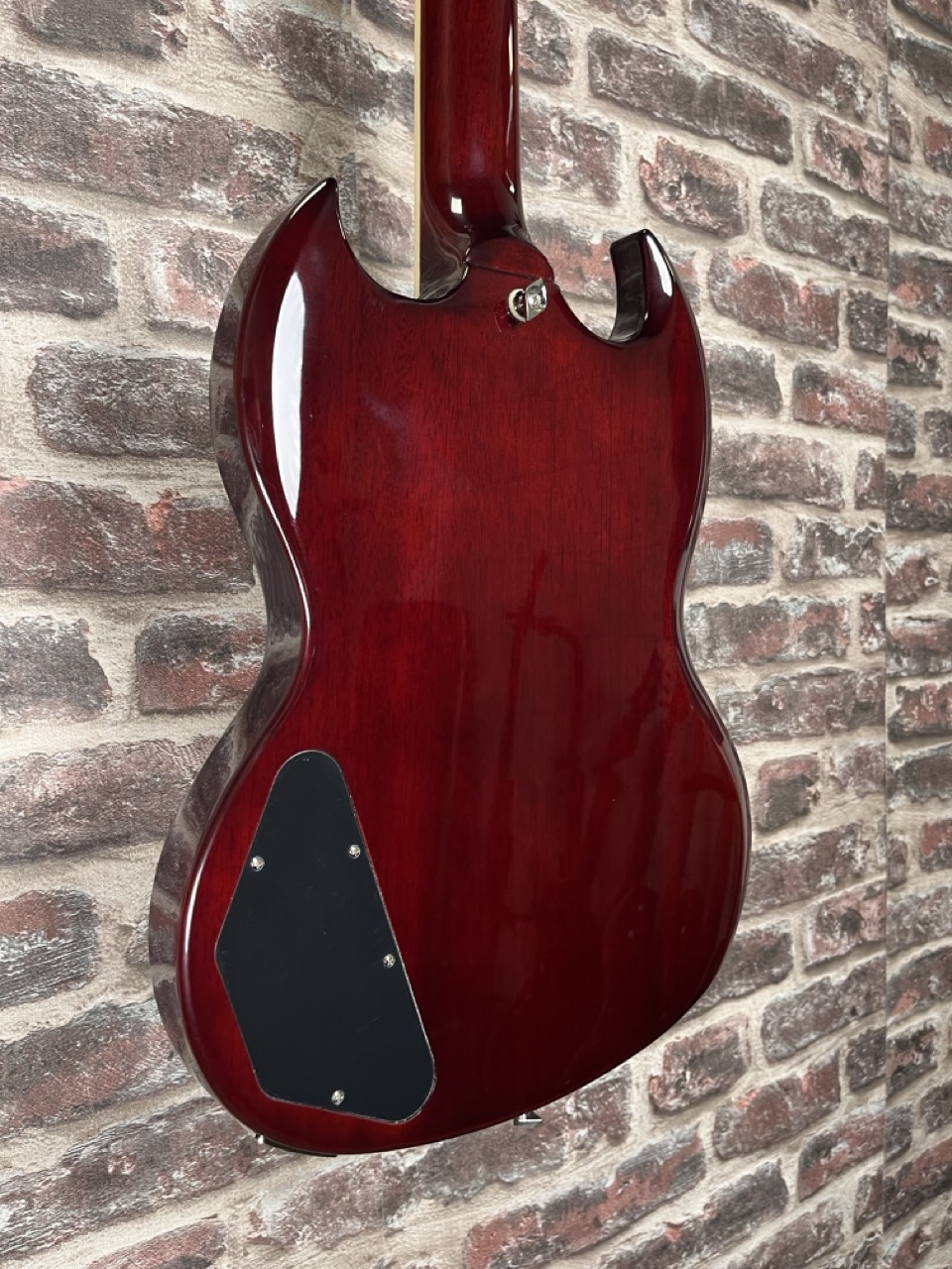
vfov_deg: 67.3
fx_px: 953
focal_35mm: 26
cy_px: 634
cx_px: 476
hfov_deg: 53.1
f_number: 1.6
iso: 100
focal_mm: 5.1
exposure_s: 1/50
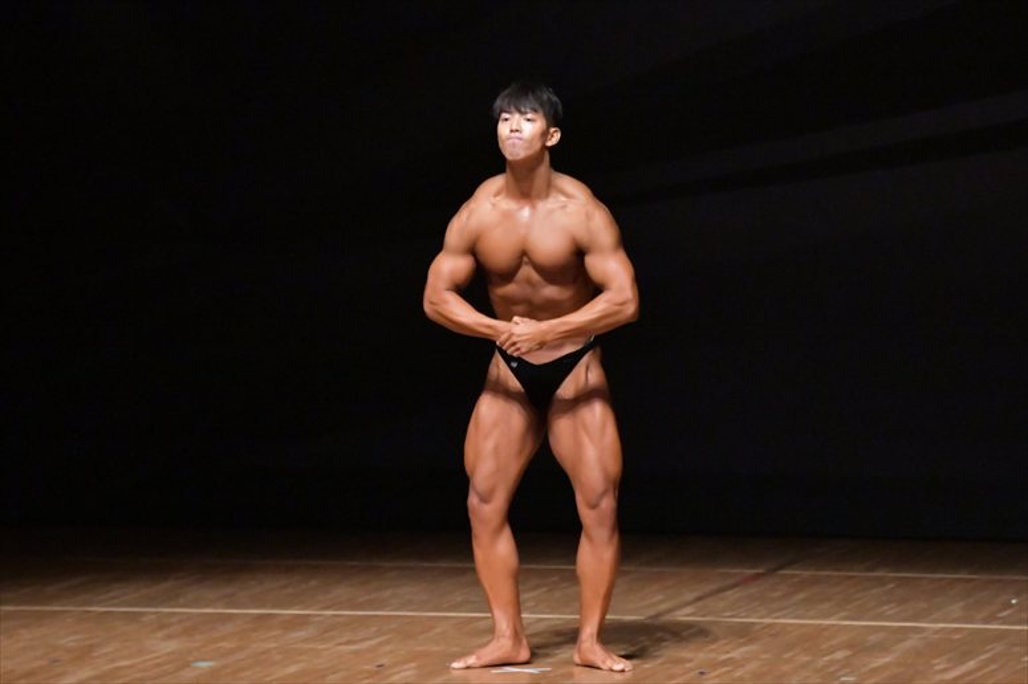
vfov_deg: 4.8
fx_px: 8134
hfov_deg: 7.2
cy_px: 342
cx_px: 514
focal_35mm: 285
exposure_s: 1/400
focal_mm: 190
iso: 12800
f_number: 5.6
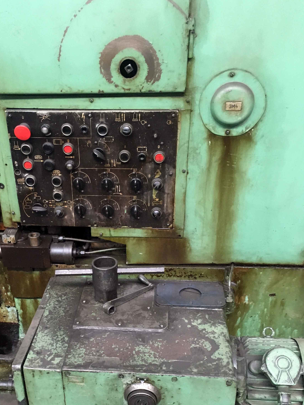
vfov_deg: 46.3
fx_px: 468
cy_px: 261
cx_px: 109
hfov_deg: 35.7
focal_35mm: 40
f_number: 2.2
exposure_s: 1/25
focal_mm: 4.15
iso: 200
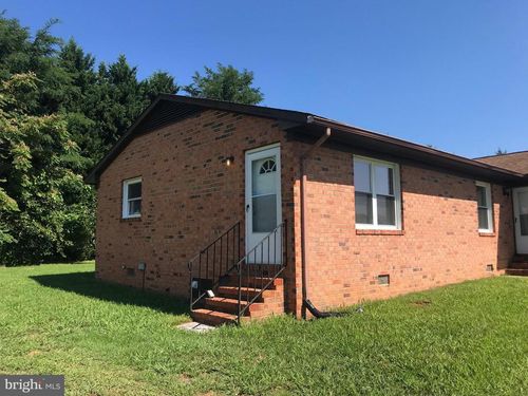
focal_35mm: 28
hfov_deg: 63.4
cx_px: 264
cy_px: 198
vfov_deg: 49.7
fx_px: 427
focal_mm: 3.99
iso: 20
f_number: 1.8
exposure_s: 1/1497
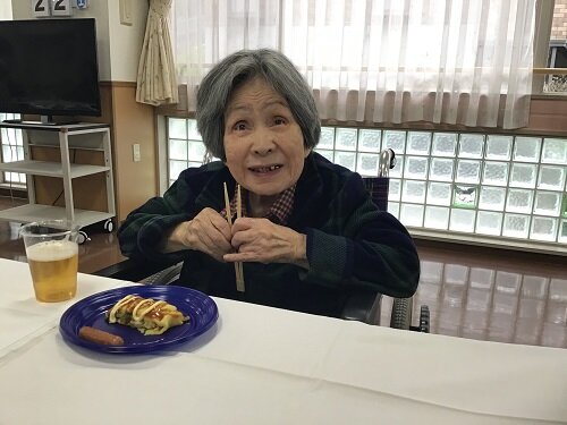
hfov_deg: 58.4
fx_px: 508
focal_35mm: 31
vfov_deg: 45.4
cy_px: 212
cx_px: 284
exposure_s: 1/30
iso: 25
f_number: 2.4
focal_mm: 3.3
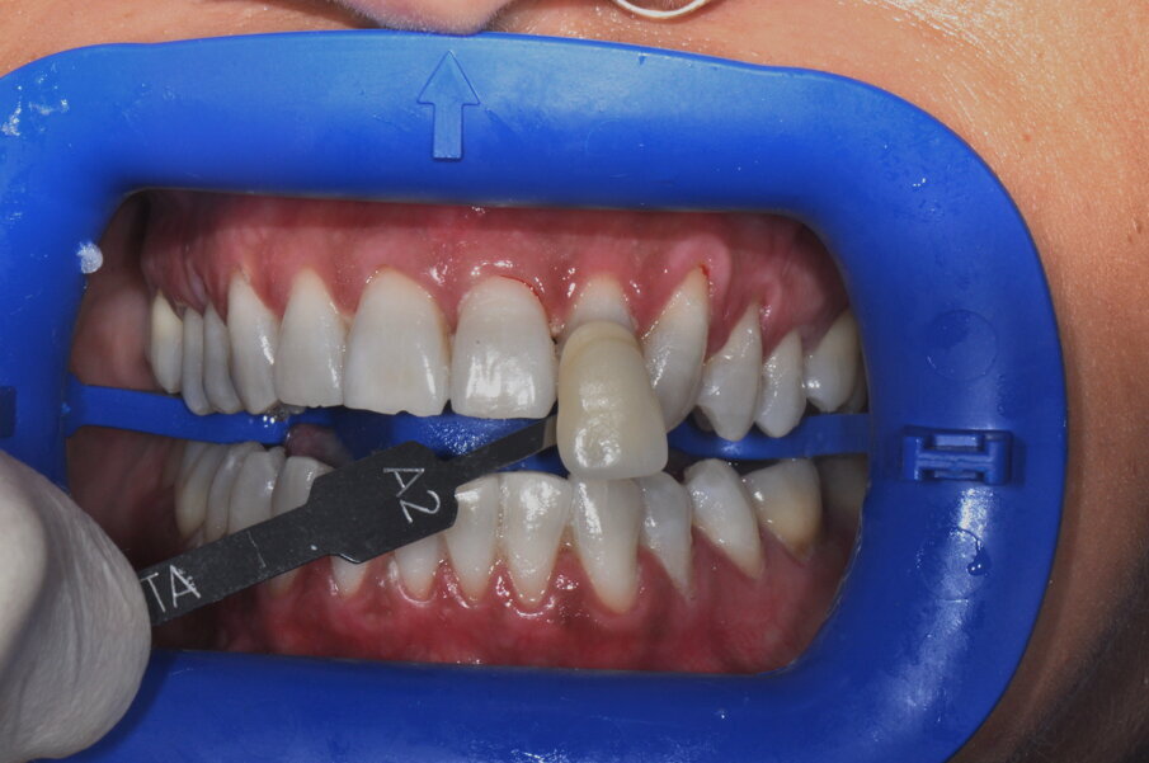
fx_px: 5021
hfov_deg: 13.1
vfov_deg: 8.7
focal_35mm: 158
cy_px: 382
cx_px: 574
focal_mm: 105
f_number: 36
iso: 320
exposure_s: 1/125
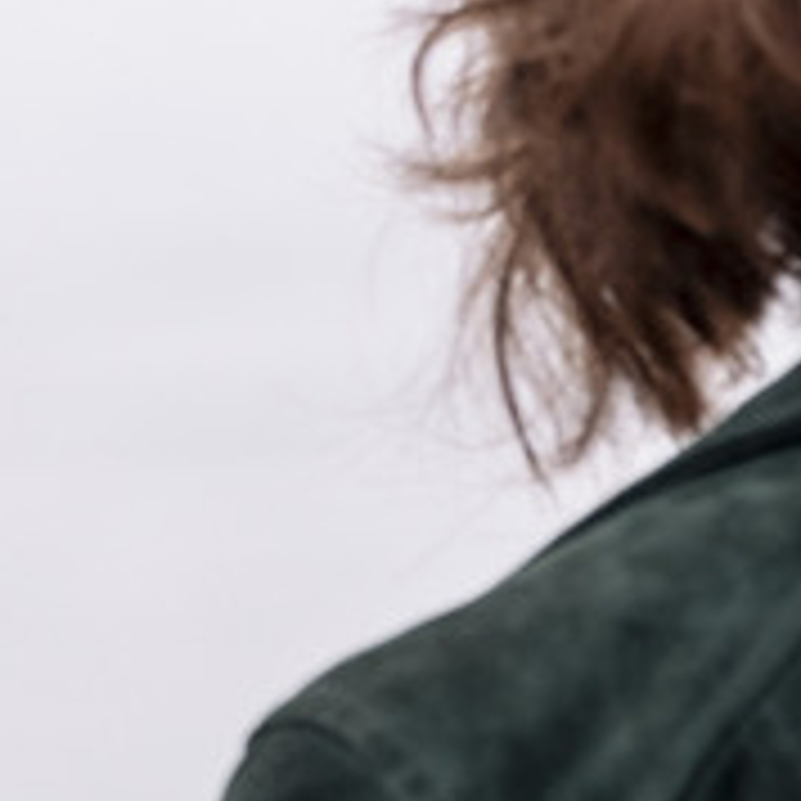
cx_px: -634
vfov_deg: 2.6
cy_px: 14
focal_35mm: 665
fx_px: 17409
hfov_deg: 2.6
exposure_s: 1/125
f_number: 5
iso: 400
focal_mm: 119.2
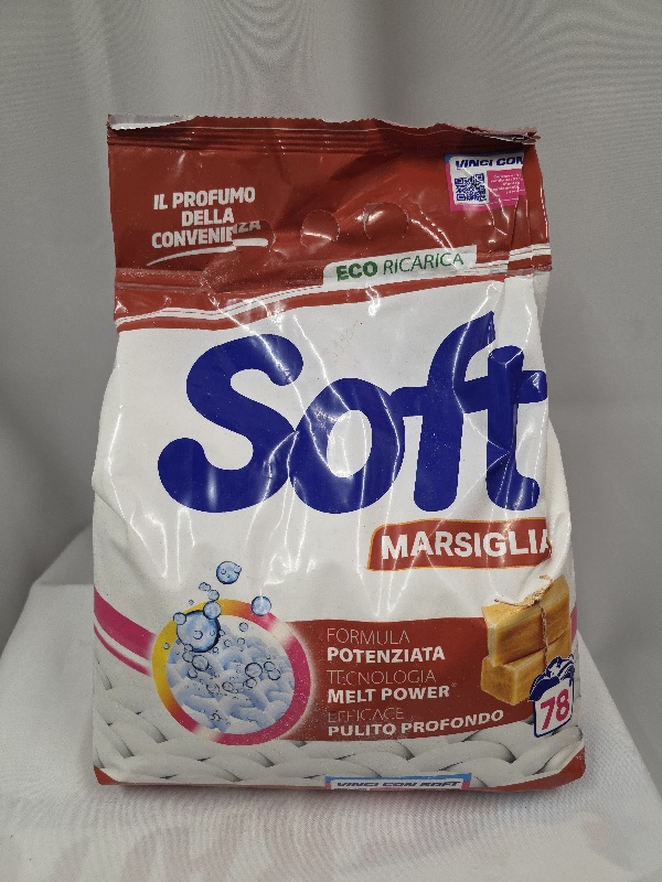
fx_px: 586
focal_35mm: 23
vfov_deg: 73.9
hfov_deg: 58.9
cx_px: 331
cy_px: 441
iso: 250
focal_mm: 6.3
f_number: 1.7
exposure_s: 1/101
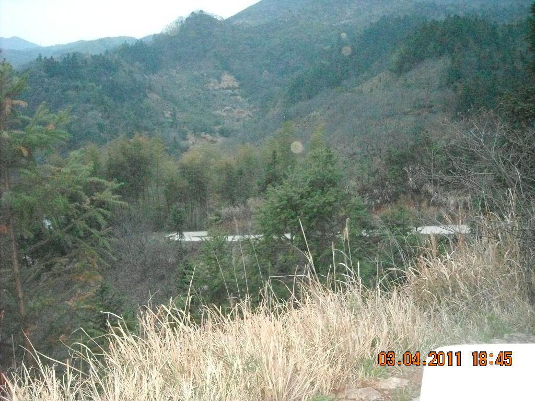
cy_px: 200
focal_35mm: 35
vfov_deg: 40.7
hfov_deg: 52.6
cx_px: 268
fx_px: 541
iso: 1600
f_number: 2.8
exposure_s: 1/60
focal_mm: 5.7
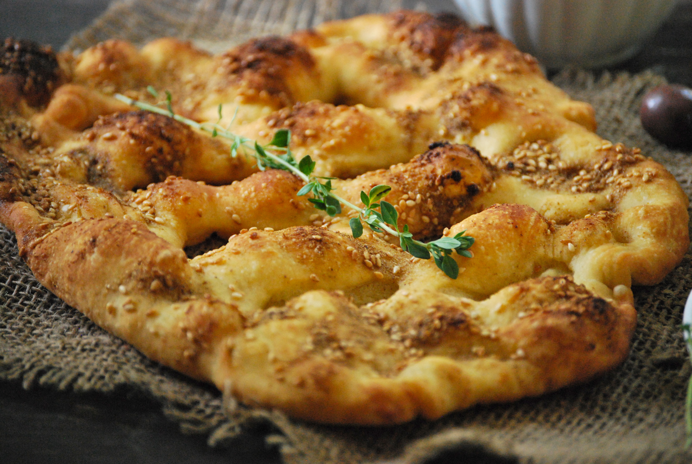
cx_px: 346
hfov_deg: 11.4
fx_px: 3464
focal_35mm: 180
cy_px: 232
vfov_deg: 7.7
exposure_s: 1/125
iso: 1600
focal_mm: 120
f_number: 5
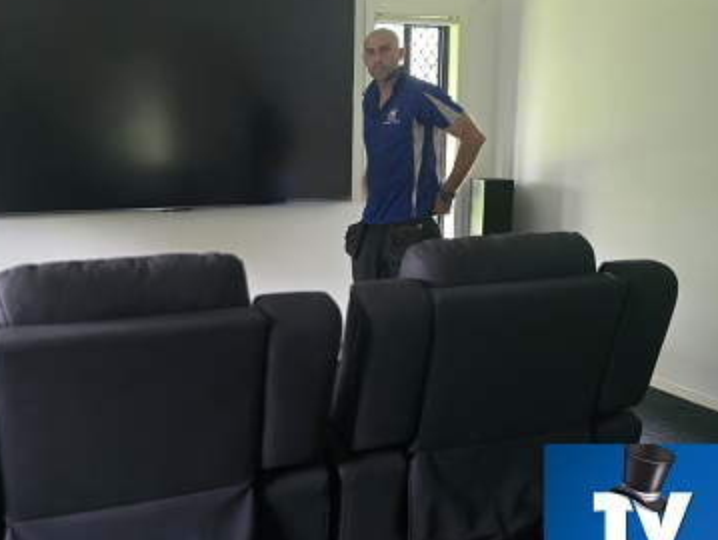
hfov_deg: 55.8
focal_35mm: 32
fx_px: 664
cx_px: 250
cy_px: 247
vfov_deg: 44.2
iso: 1250
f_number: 1.7
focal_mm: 6.3
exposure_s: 1/45
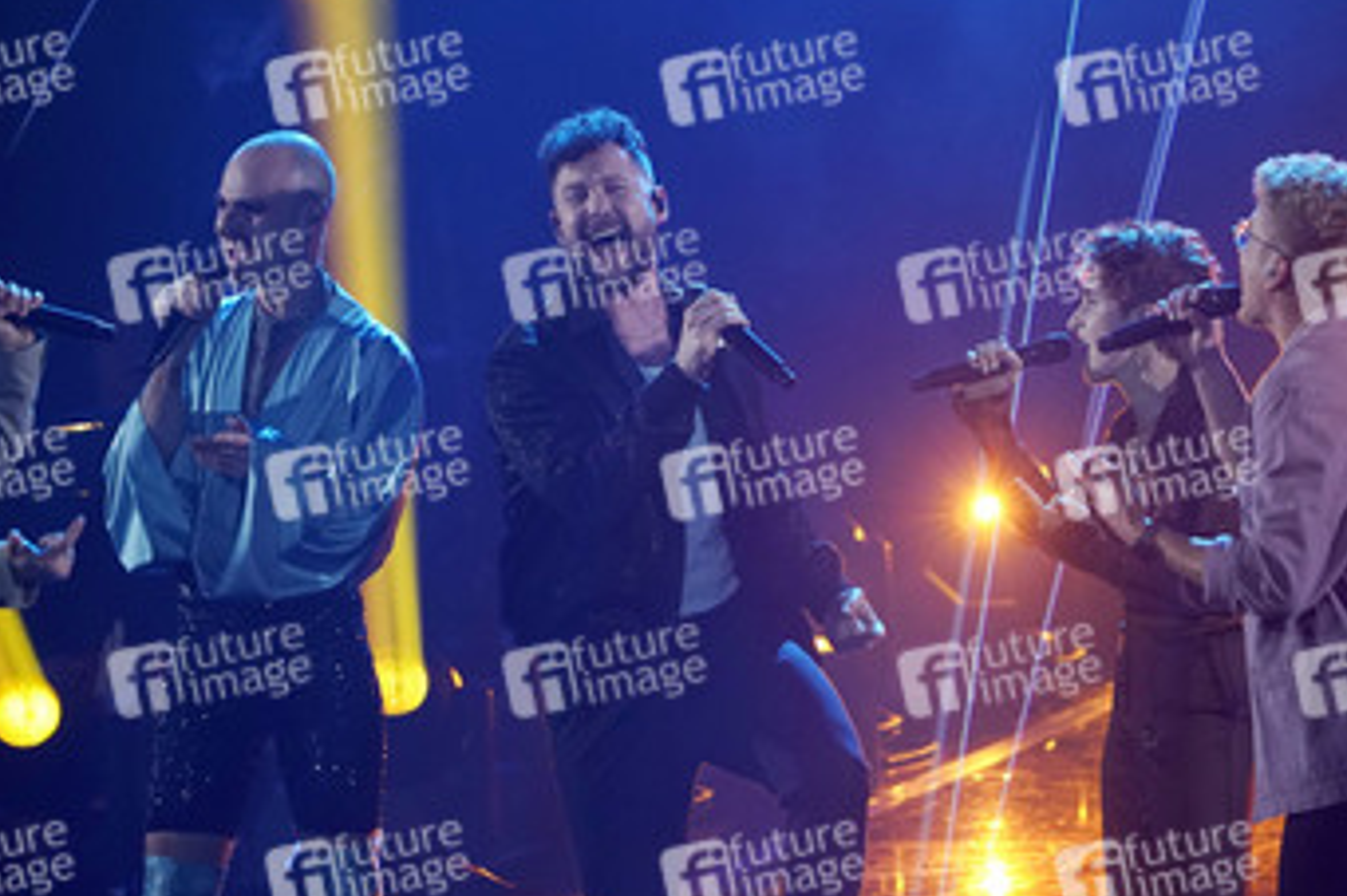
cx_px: 658
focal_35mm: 405
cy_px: 375
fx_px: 15146
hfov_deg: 5.1
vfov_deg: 3.4
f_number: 6.3
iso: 4000
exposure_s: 1/160
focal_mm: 306
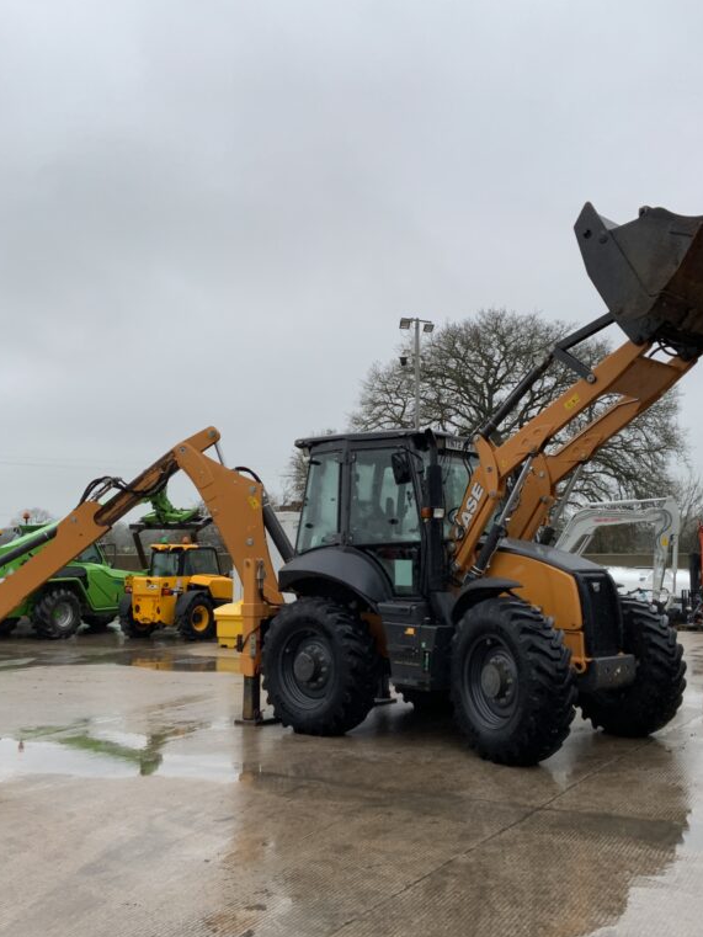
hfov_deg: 36.8
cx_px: 382
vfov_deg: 47.9
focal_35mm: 39
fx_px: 1056
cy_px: 467
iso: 20
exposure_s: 1/122
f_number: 1.8
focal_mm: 3
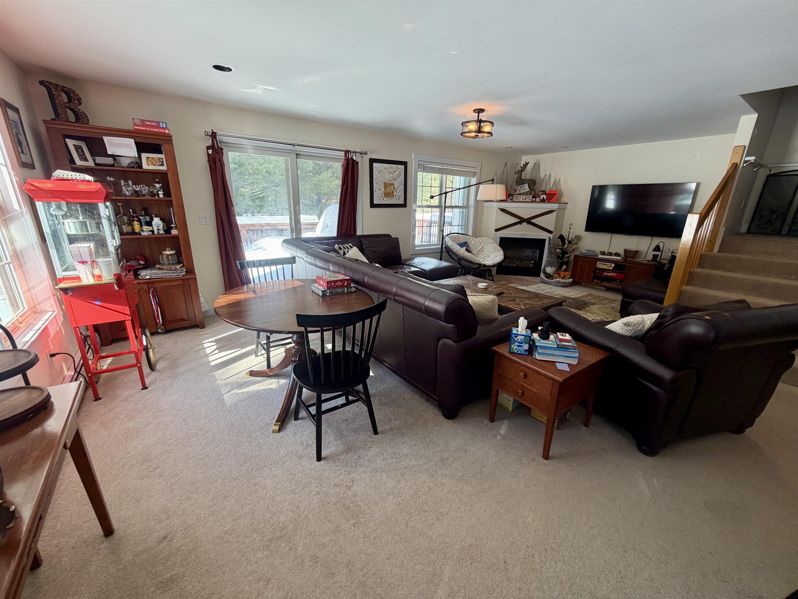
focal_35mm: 14
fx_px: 323
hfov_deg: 102.1
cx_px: 399
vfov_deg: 85.7
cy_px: 300
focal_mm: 2.22
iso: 100
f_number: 2.2
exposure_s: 1/120
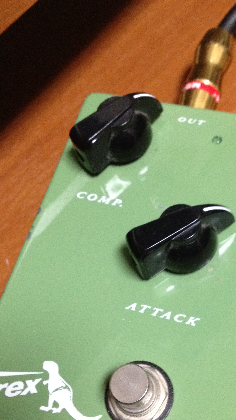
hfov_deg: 22.1
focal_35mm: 54
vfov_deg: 38.3
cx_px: 163
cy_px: 255
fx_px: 601
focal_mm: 4.28
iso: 400
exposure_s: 1/20
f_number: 2.4
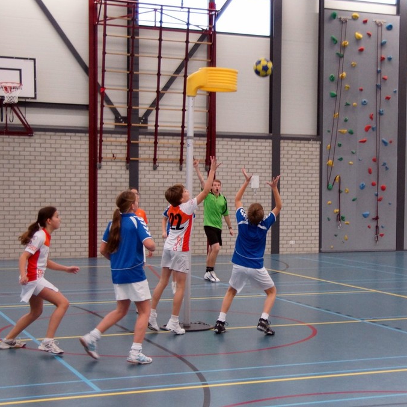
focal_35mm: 54
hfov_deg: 31.2
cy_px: 202
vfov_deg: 31.6
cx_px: 295
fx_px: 718
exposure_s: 1/160
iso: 1250
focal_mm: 28
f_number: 4
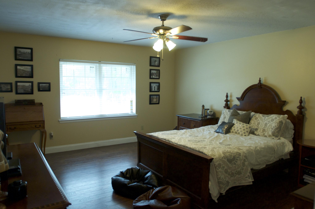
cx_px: 158
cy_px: 104
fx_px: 223
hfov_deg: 70.5
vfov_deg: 50.3
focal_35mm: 26
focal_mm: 17
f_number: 3.2
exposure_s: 1/40
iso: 800
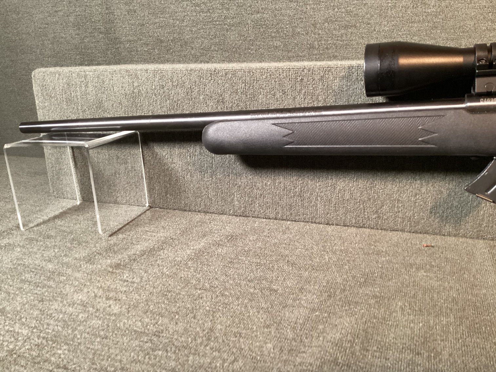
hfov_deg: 58.3
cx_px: 248
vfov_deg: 45.4
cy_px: 186
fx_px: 444
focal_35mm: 31
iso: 400
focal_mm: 3.3
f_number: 2.4
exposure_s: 1/30
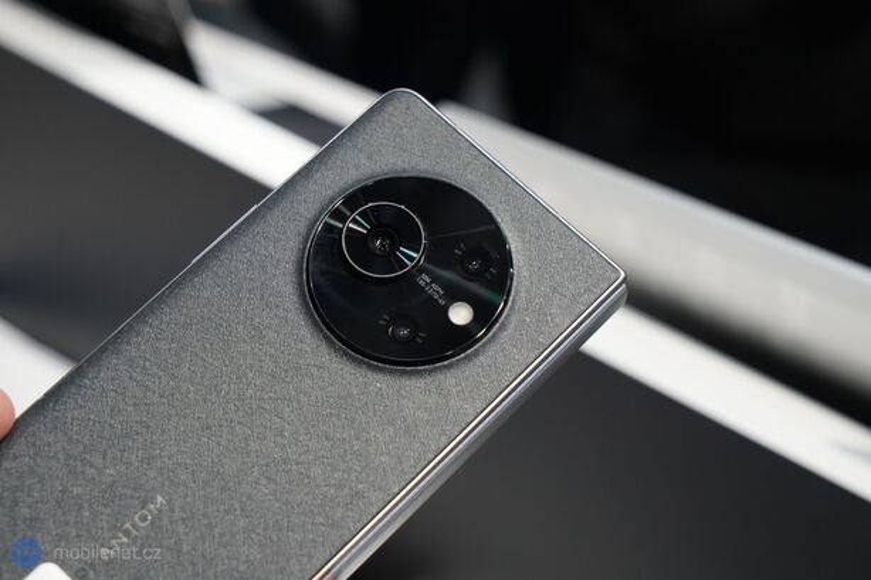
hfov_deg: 28.9
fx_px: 1693
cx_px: 436
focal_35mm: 70
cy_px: 290
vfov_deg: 19.4
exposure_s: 1/160
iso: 4000
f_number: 7.1
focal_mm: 70
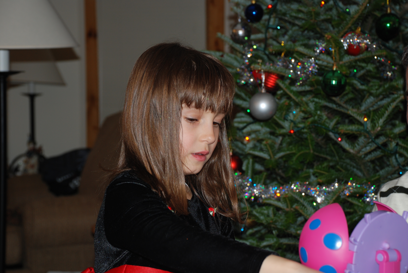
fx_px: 1123
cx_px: 204
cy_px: 136
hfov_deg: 20.6
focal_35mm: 99
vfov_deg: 13.9
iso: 200
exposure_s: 1/60
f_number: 5.6
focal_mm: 66
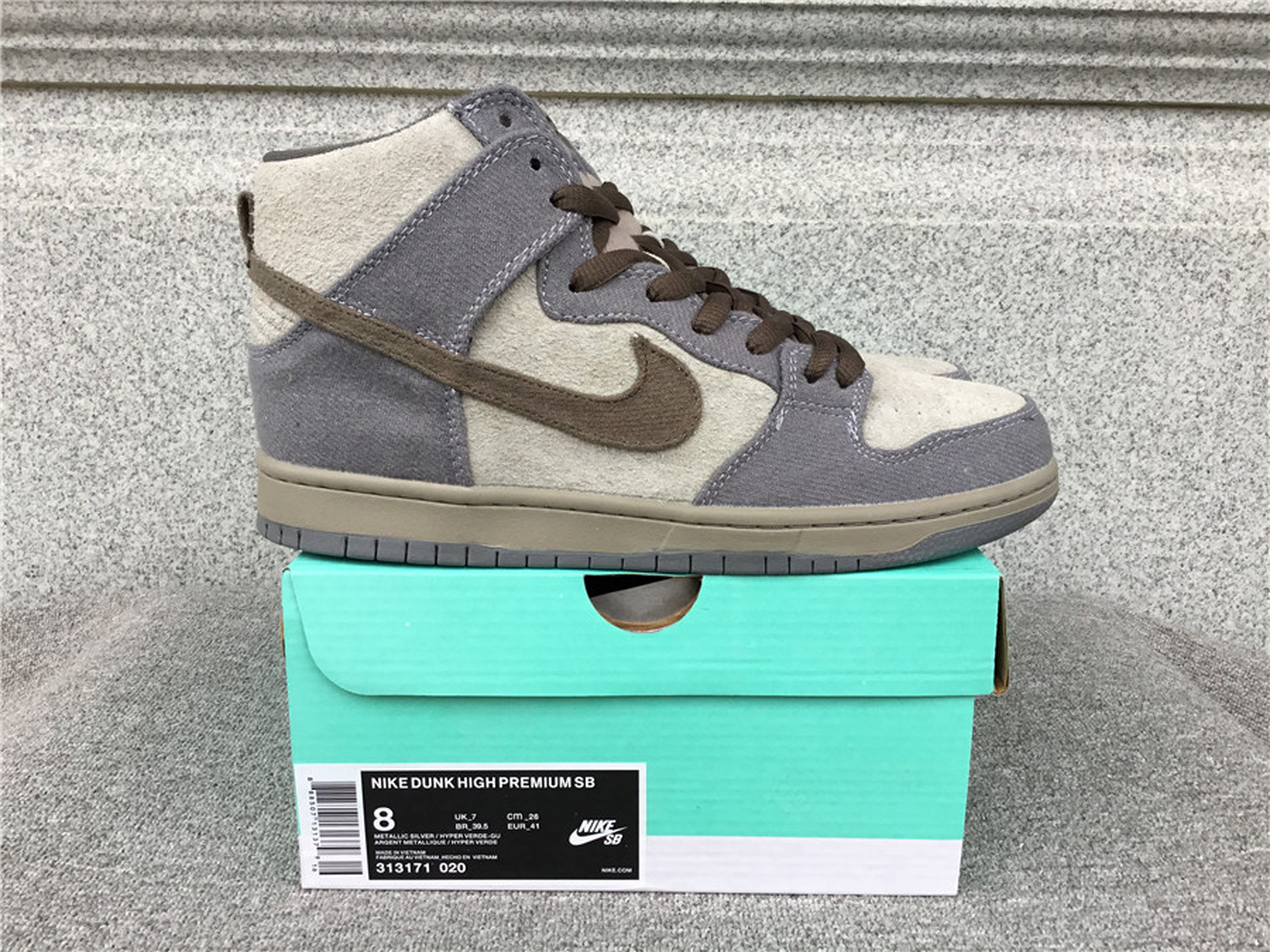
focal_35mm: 31
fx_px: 1137
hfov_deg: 58.4
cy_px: 476
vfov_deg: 45.4
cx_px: 635
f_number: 2.4
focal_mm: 3.3
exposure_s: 1/100
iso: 40
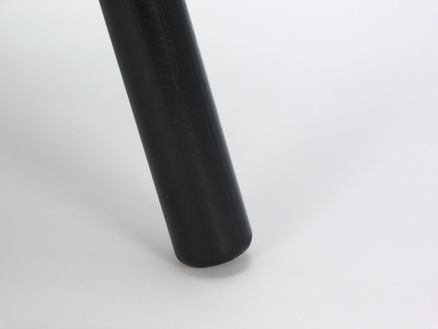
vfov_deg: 8.1
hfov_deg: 10.7
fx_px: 2328
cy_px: 164
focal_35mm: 184
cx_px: 219
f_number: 5.4
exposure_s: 1/50
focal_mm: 32.7
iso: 125
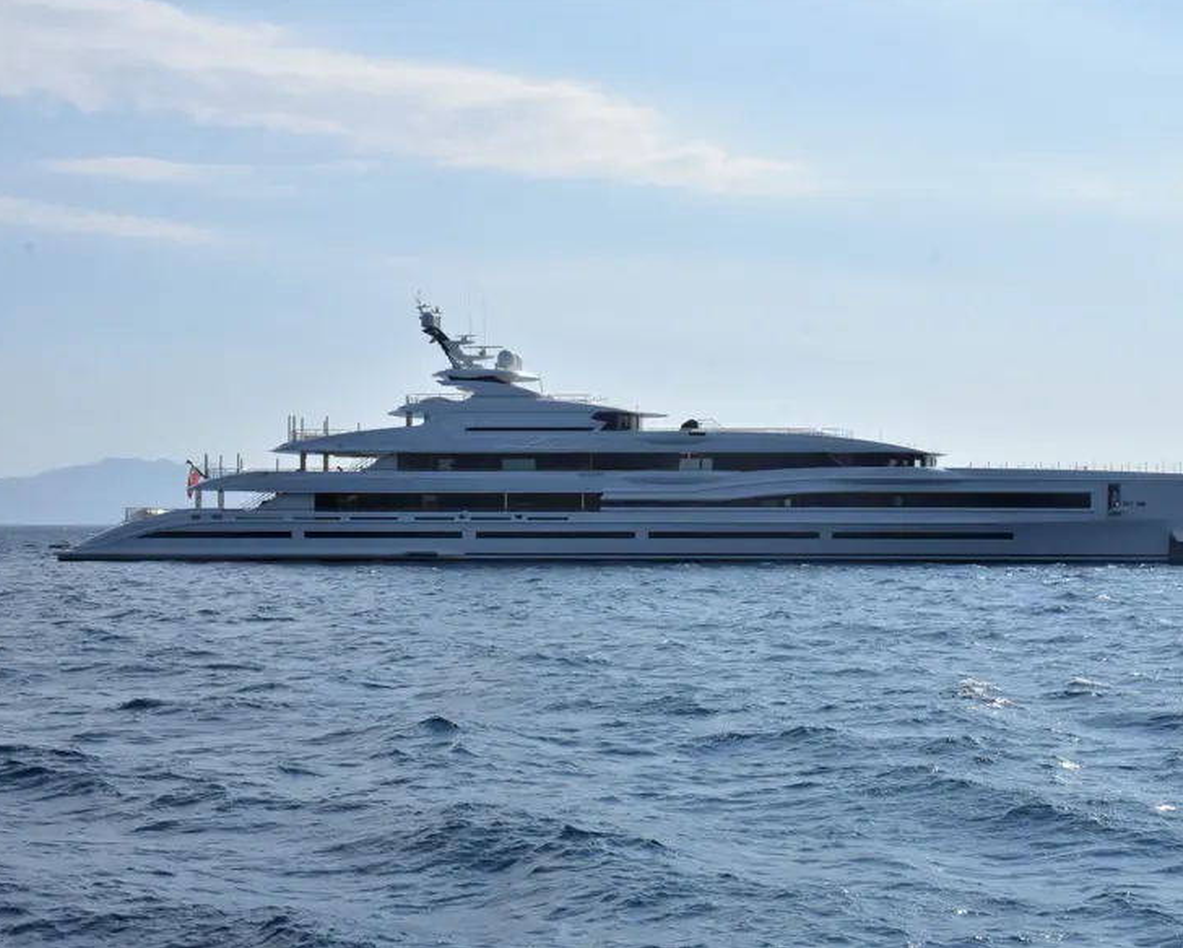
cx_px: 705
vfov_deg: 25.6
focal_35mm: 60
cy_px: 472
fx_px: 2086
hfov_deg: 31.6
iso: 640
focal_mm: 35
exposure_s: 1/1250
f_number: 18
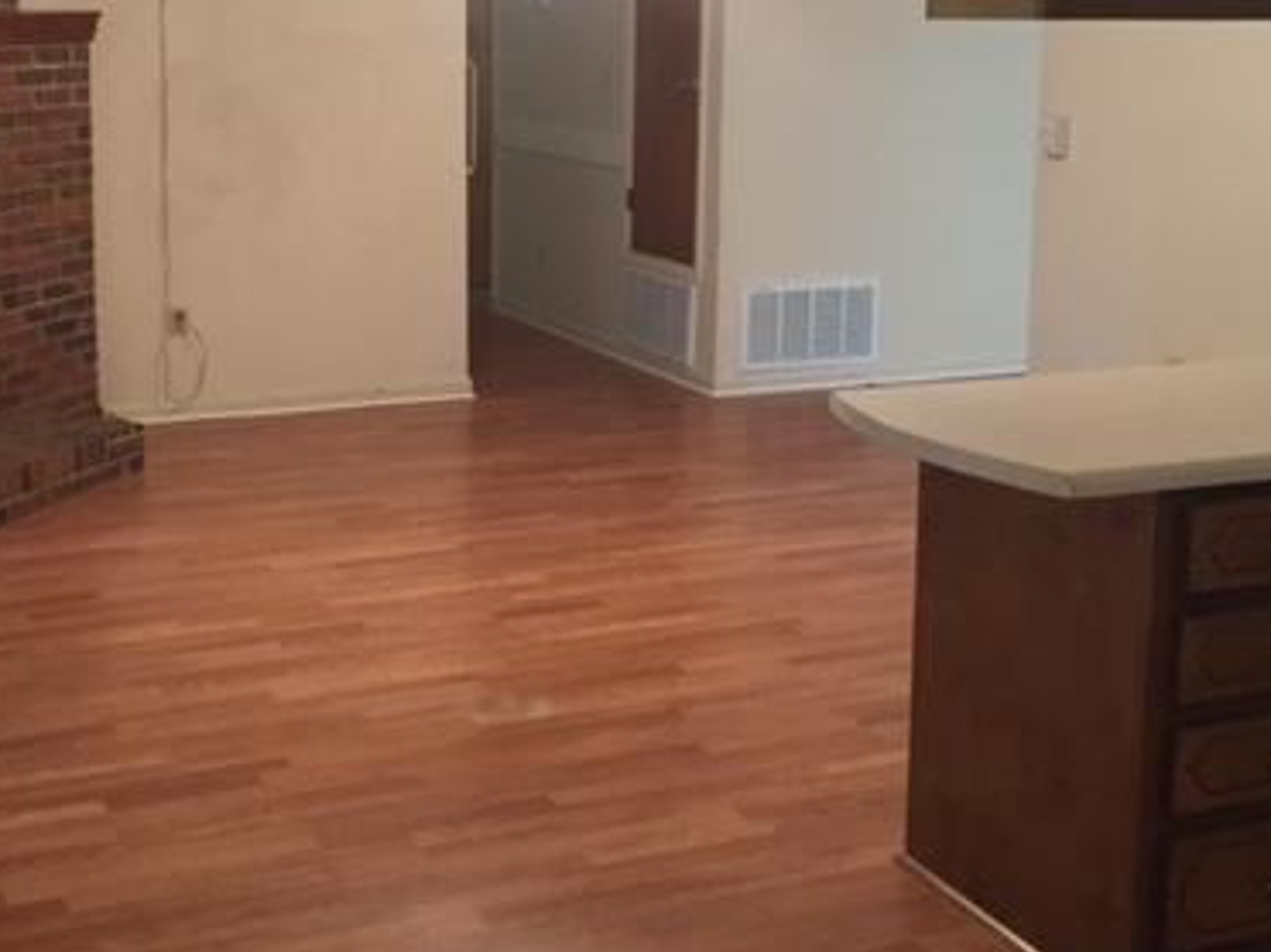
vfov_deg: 28.8
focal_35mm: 50
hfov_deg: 38.1
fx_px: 1835
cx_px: 528
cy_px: 271
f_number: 2.2
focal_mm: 4.15
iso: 200
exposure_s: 1/30
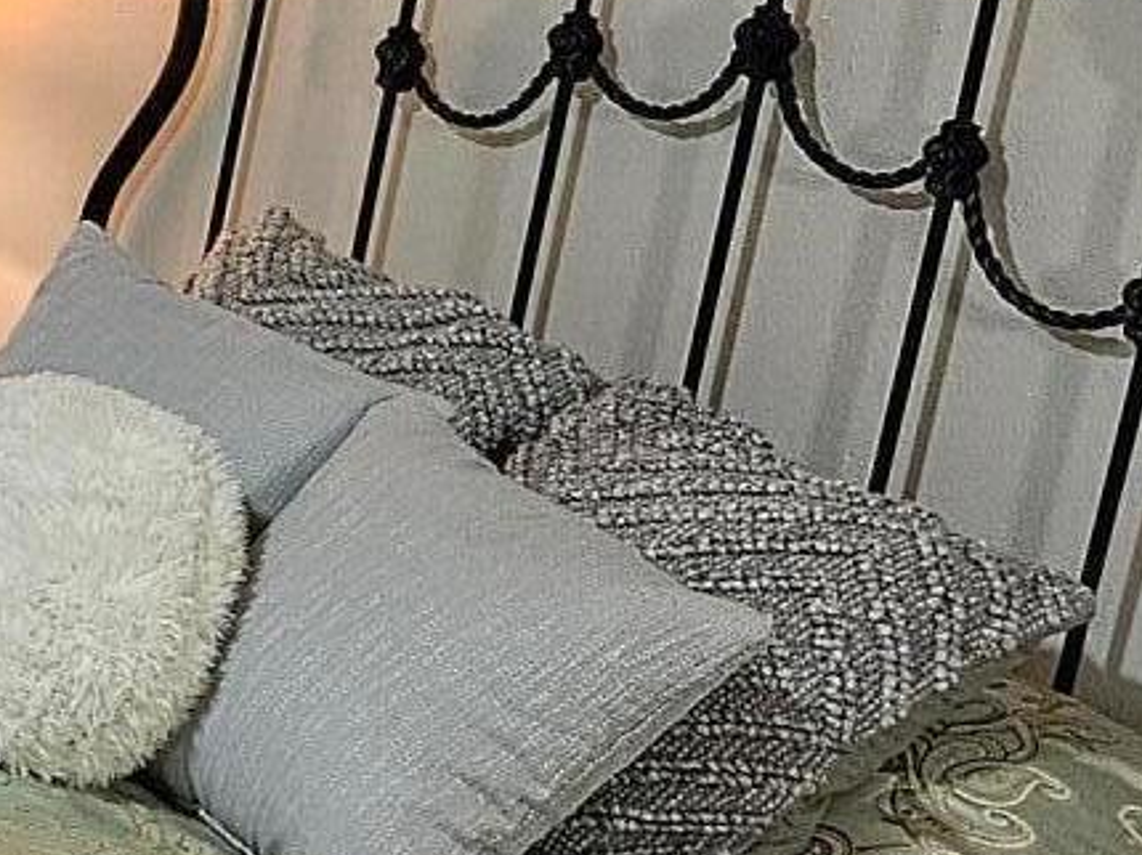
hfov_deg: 14.1
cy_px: -130
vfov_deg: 13.5
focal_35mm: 107
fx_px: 3528
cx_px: -1394
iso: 640
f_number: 1.7
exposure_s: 1/120
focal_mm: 6.3
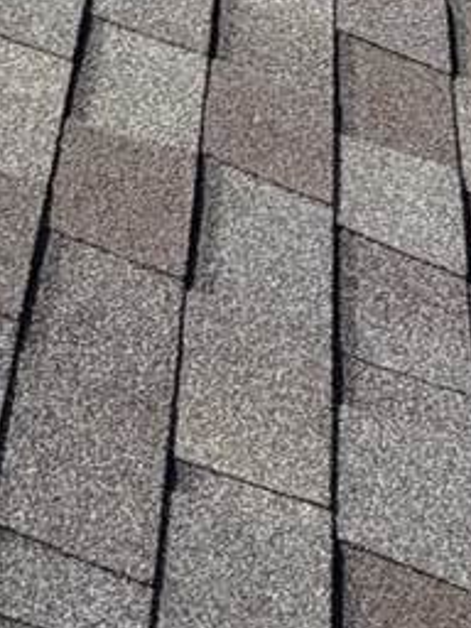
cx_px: 74
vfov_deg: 21.7
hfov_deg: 20.7
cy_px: -383
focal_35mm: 70
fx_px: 1270
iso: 25
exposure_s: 1/770
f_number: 2.2
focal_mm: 2.22
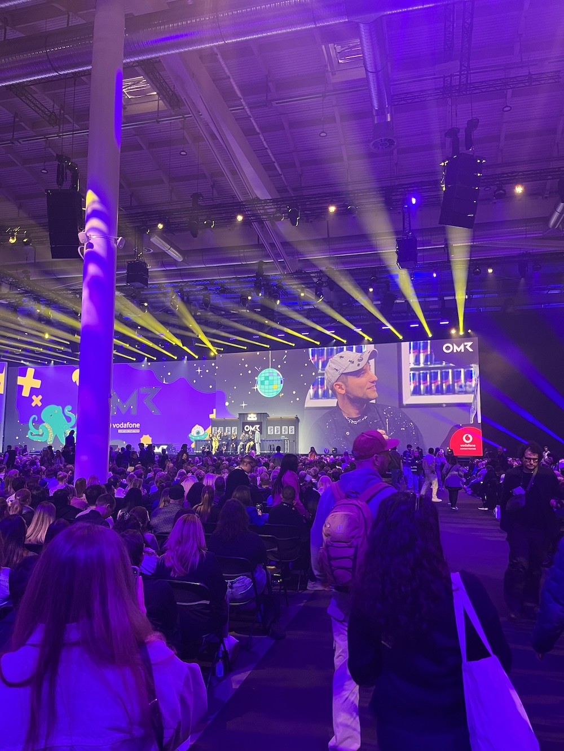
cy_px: 376
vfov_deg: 67.3
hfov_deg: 53.1
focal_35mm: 26
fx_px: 565
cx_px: 282
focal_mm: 5.1
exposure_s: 1/55
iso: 500
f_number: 1.6
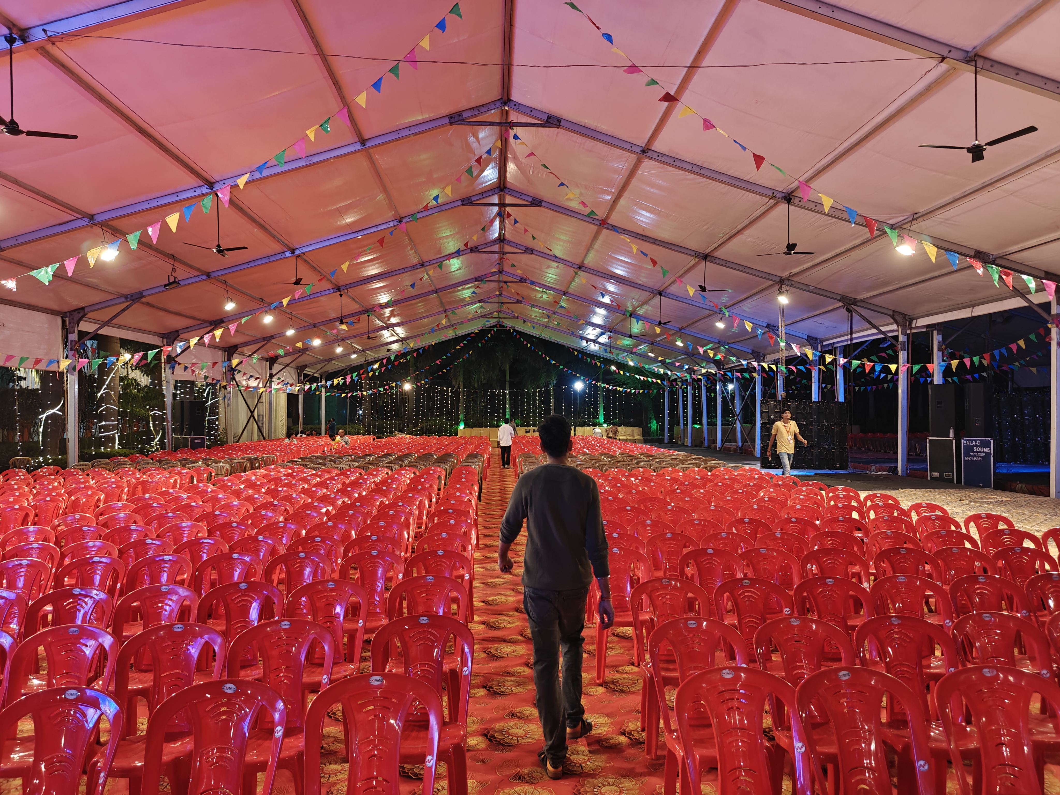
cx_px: 530
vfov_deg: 58.9
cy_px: 398
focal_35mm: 23
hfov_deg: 73.9
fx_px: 704
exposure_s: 1/100
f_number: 1.6
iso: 1000
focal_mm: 6.06
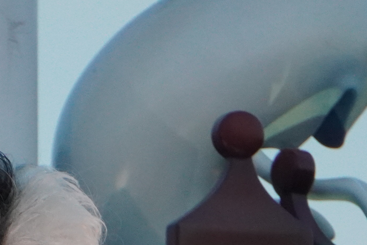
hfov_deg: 1.5
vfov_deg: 1.0
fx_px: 13843
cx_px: -74
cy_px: 480
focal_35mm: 1358
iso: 2000
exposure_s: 1/250
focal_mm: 210
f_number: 6.3
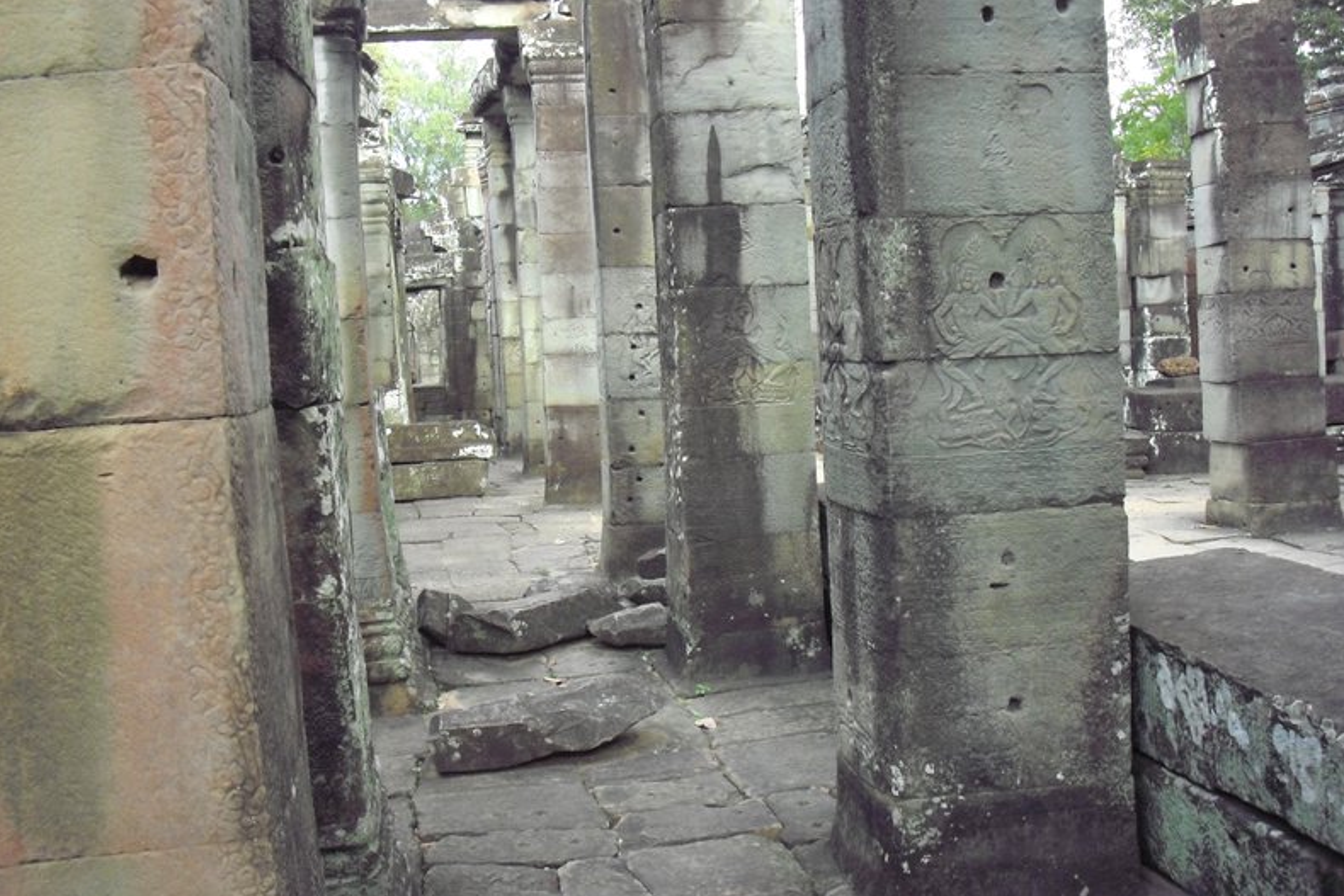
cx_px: 667
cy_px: 454
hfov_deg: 48.5
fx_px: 1494
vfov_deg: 33.4
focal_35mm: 40
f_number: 2.8
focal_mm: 6.2
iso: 200
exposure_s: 1/100
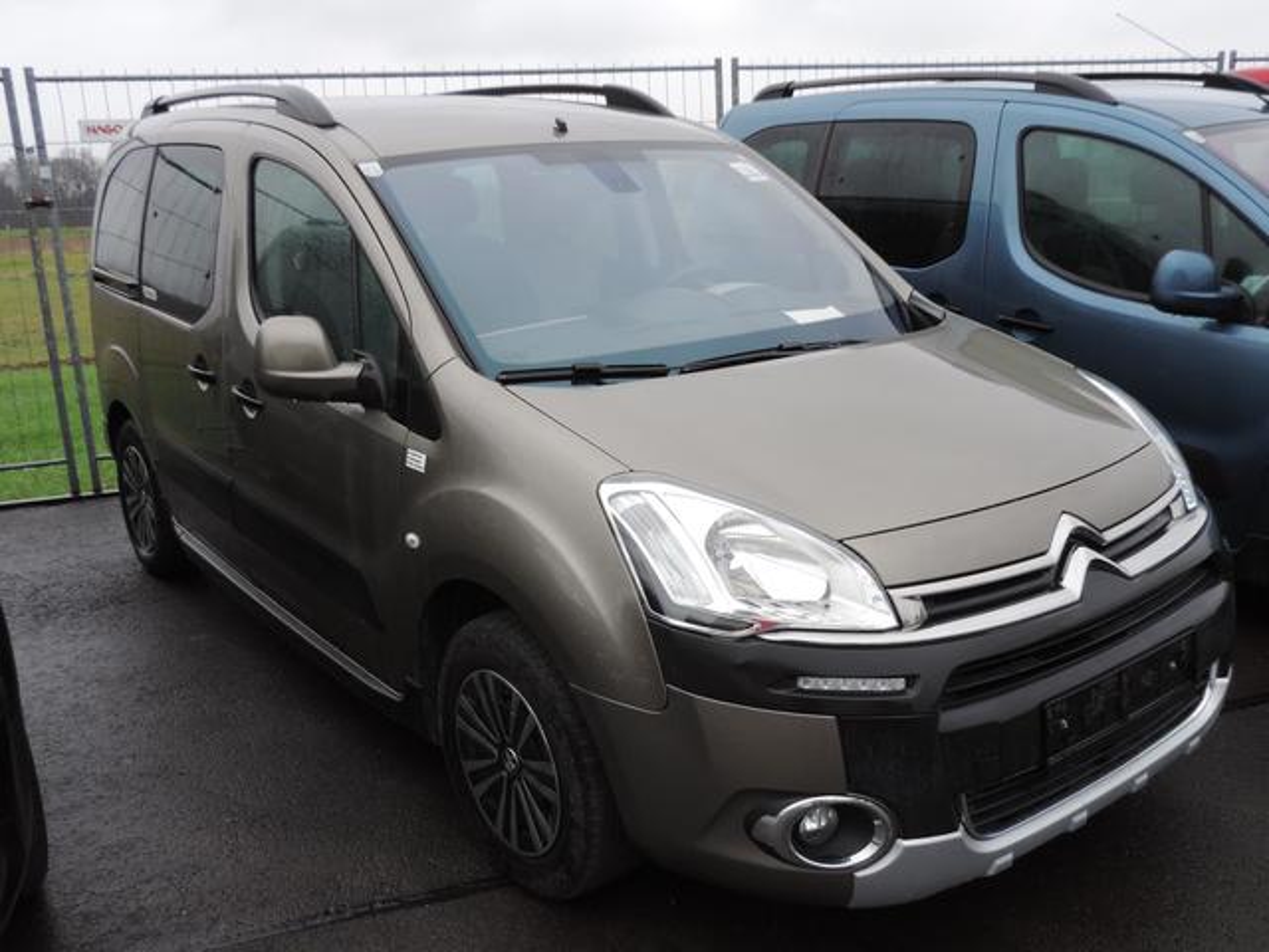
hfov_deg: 55.4
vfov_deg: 42.9
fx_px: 1210
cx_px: 634
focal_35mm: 33
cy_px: 476
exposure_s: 1/80
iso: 80
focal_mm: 5.8
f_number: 3.2
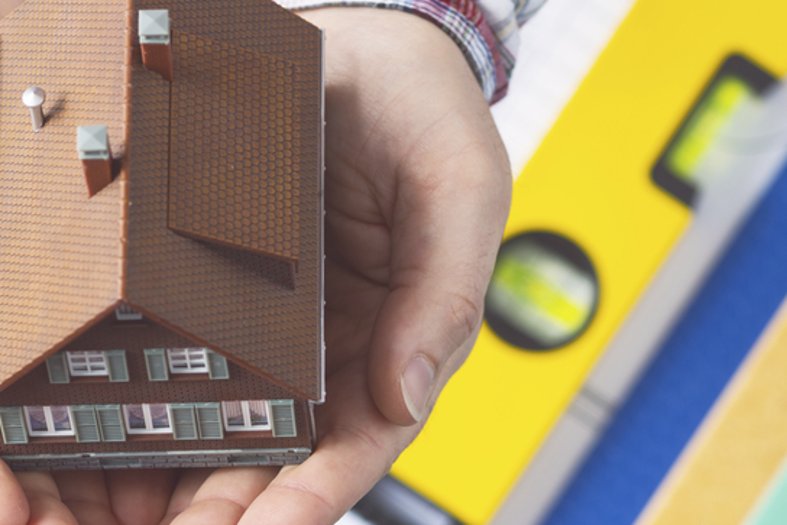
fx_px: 5291
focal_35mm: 242
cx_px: 525
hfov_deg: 8.5
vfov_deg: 5.7
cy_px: 359
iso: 100
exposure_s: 1/125
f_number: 5
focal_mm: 105
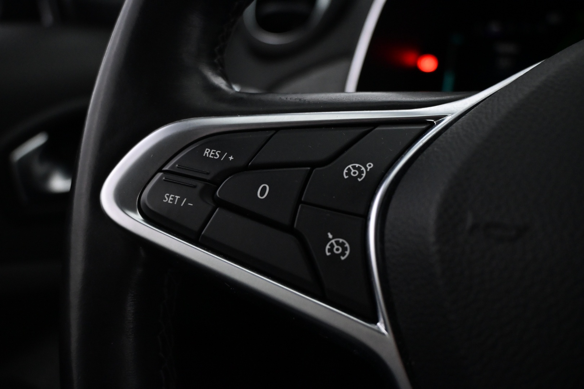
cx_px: 292
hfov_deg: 61.9
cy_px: 194
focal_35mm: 30
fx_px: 487
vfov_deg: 43.6
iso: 3200
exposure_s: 1/80
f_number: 3.8
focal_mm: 20
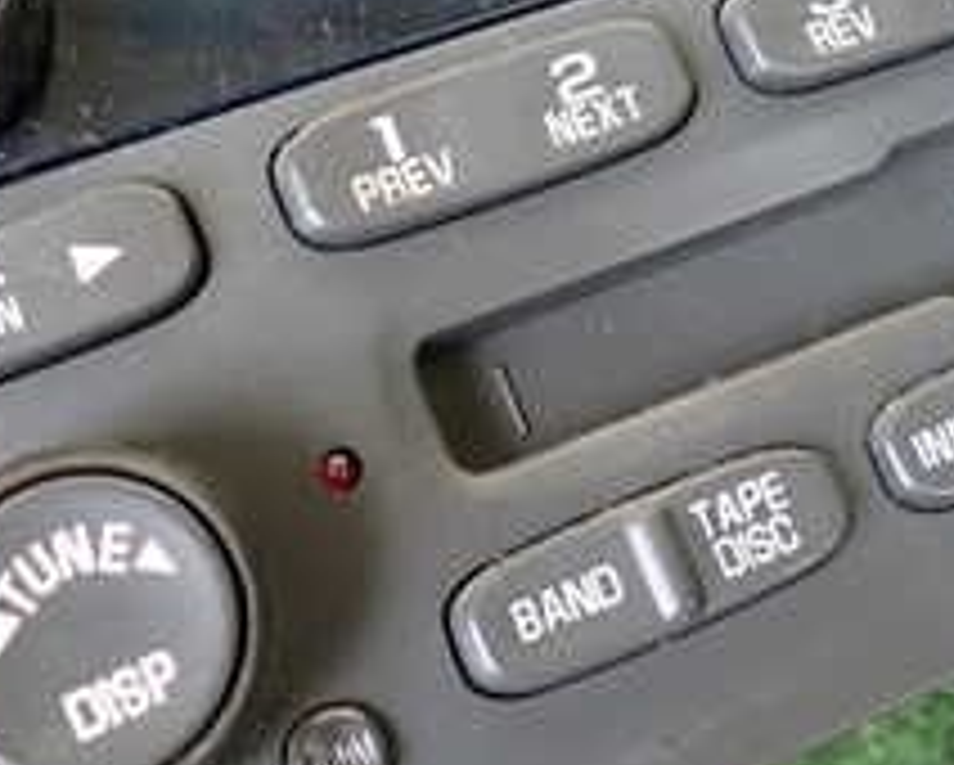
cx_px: 490
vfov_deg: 21.8
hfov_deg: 27.5
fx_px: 1950
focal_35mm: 69
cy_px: 122
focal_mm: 4.5
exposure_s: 1/50
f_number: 2
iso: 200
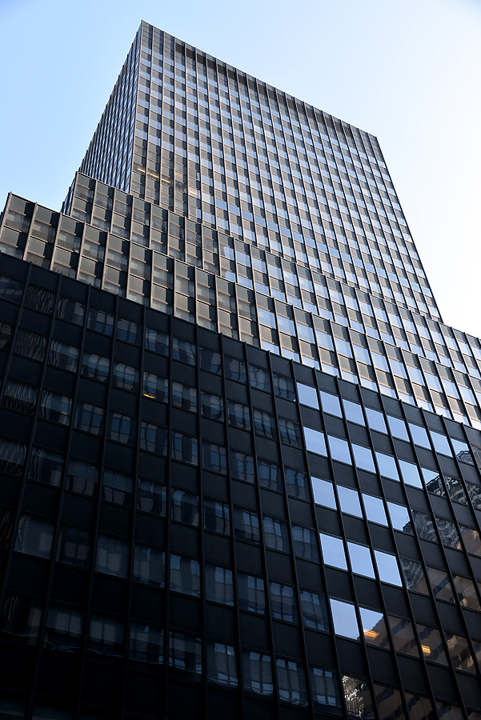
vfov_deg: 43.6
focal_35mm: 45
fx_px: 901
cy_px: 360
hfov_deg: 29.9
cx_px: 240
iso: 200
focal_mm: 45
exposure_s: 1/160
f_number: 6.3
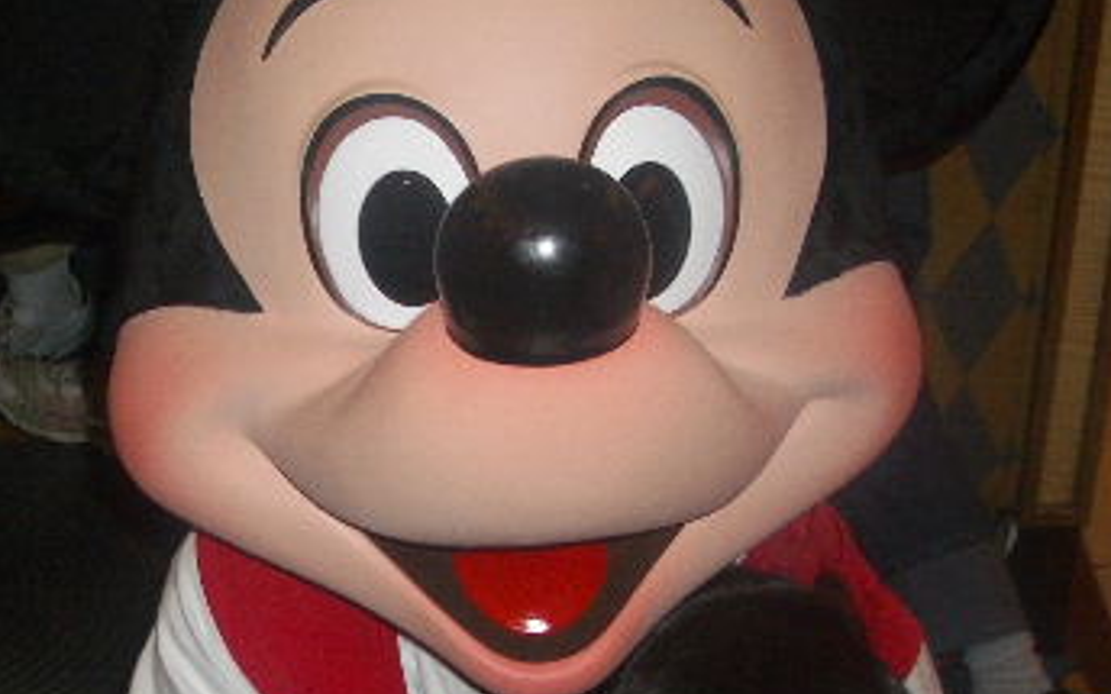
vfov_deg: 18.6
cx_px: 245
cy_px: 584
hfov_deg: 29.2
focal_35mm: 69
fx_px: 2089
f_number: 2.6
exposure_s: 1/60
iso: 100
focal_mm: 5.8
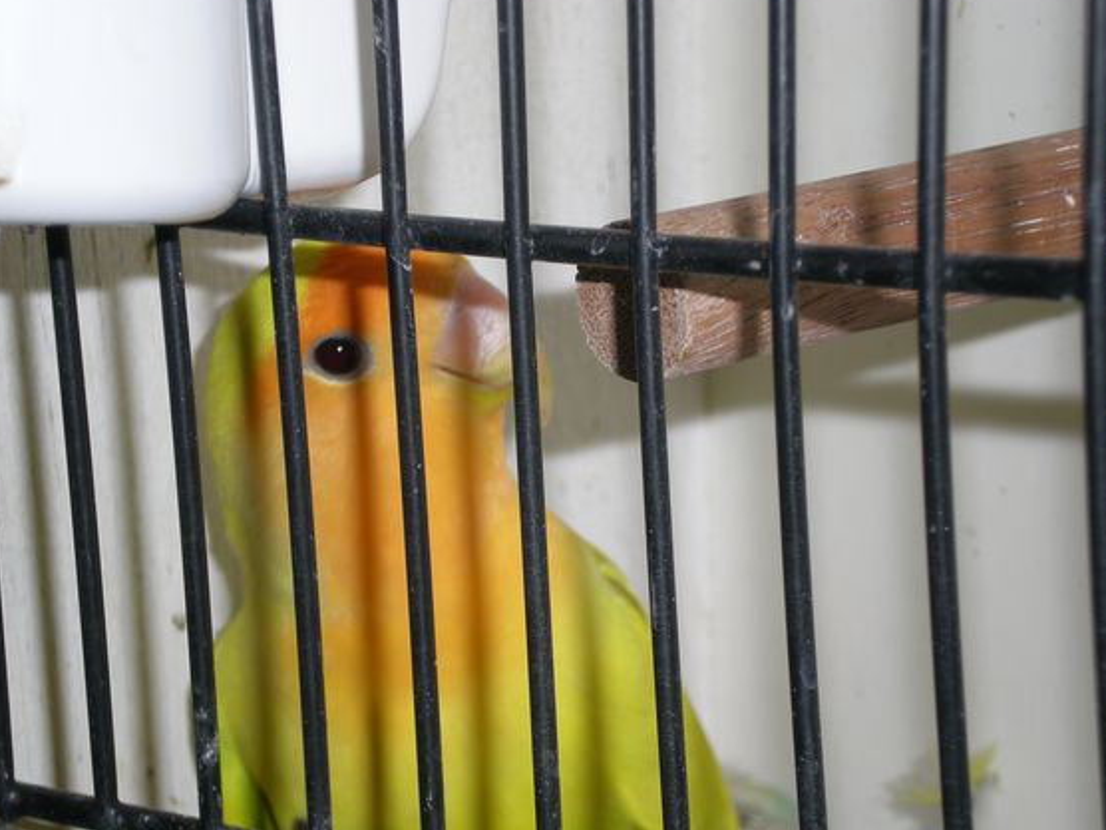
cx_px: 587
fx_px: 3930
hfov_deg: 16.0
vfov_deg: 12.0
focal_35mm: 123
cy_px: 418
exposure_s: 1/120
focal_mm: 18.9
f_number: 5.9
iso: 50
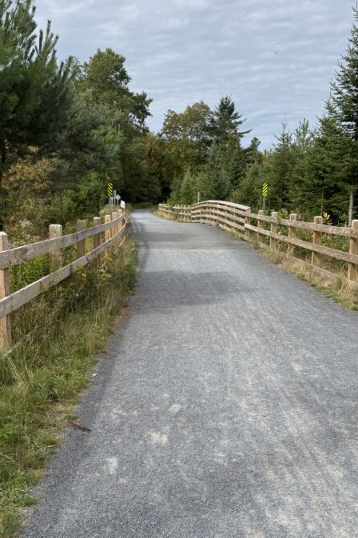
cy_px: 300
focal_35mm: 38
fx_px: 567
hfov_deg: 34.9
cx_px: 148
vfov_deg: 50.6
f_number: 1.78
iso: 80
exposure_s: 1/4310
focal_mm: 6.76
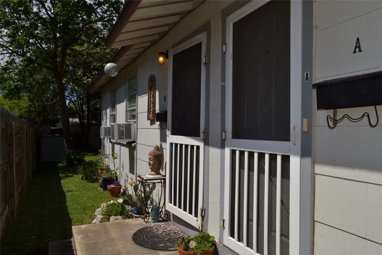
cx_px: 191
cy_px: 128
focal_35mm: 27
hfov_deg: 67.4
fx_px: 286
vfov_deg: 47.9
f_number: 13
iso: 100
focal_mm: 18
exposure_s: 1/200
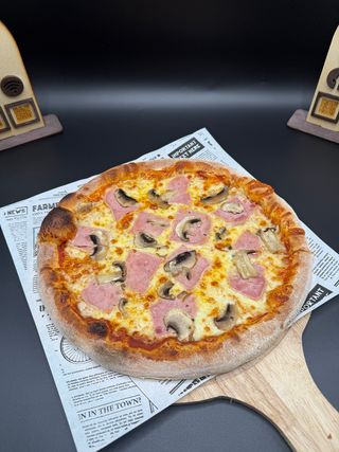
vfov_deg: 71.6
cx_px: 170
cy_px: 226
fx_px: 314
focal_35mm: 24
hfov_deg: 56.8
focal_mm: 6.76
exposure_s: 1/481
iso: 80
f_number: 1.78
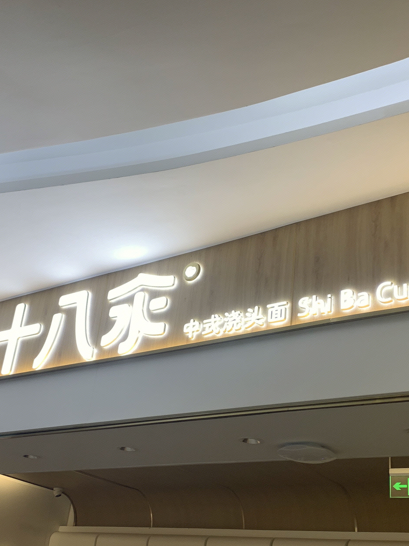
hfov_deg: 34.3
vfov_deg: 44.5
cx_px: 194
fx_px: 662
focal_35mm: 42
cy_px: 330
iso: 40
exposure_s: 1/100
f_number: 1.8
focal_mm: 4.25
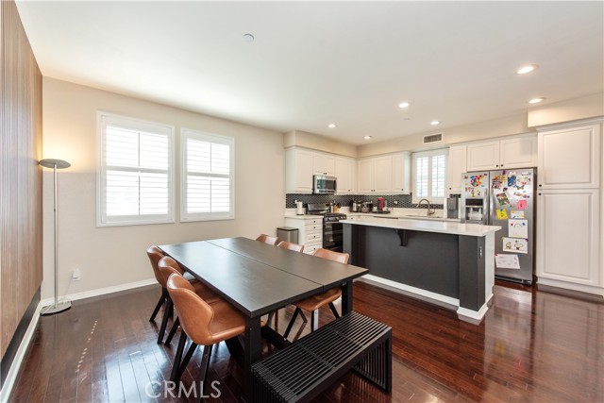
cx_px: 302
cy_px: 202
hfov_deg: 104.2
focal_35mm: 14
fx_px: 235
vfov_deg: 81.2
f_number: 5.6
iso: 560
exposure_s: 1/125
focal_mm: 14
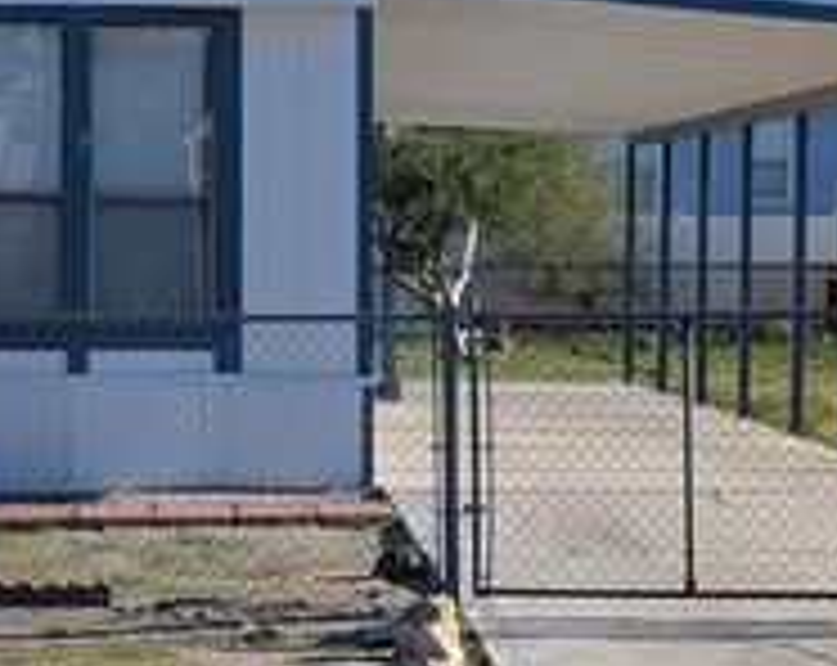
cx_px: 76
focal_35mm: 129
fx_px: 3189
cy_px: 270
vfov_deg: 11.9
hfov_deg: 14.8
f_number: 1.68
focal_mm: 6.9
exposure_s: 1/965
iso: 19
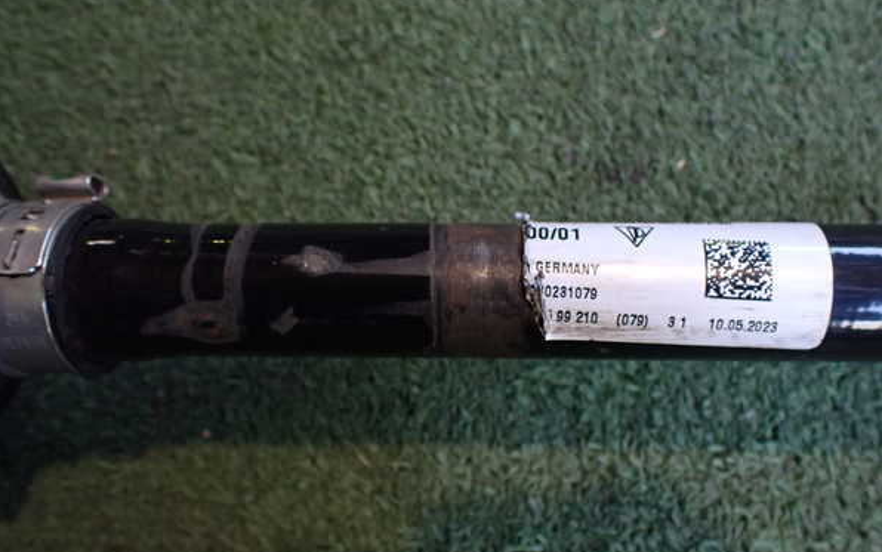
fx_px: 769
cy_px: 292
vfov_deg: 39.5
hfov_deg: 59.6
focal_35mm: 32
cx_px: 441
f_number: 2.3
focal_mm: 5.4
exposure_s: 1/125
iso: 400
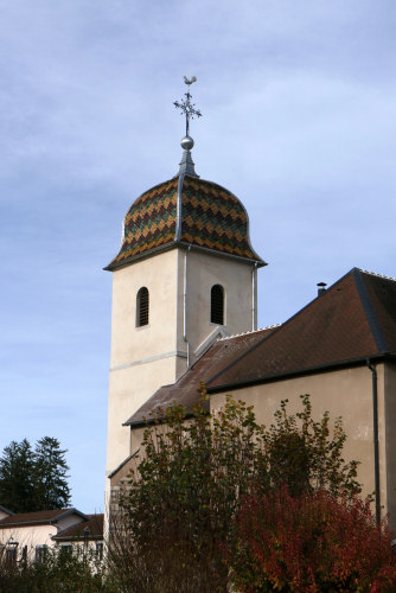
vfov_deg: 35.6
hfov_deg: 24.2
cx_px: 198
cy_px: 296
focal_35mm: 56
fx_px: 923
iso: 125
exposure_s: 1/1600
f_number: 4
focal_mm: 20.6
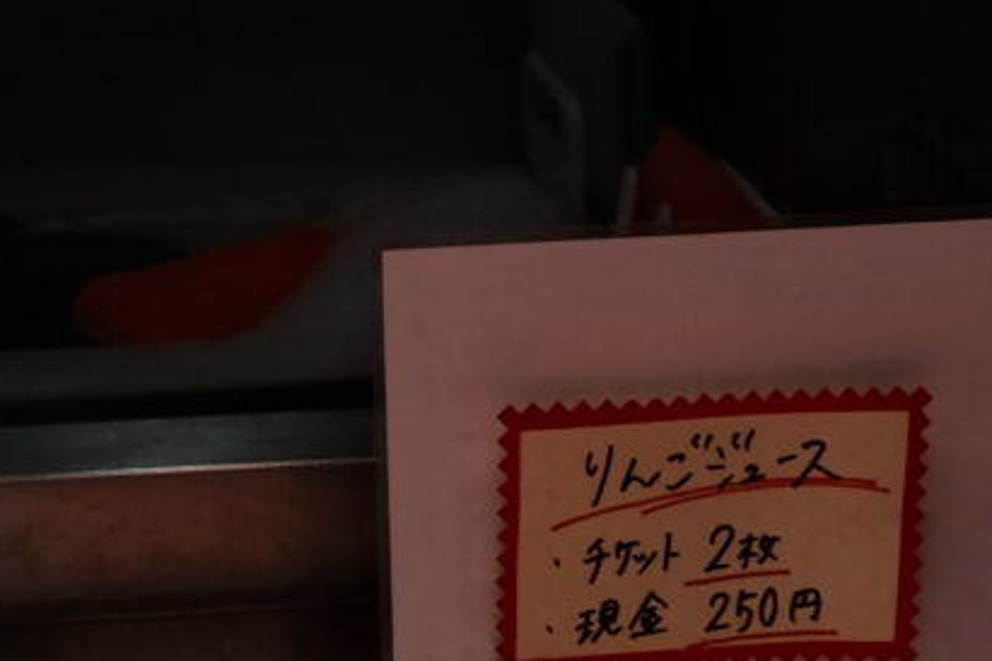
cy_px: 1497
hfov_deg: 12.6
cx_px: 755
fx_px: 4464
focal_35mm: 162
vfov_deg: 7.9
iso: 250
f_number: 5.6
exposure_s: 1/250
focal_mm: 17
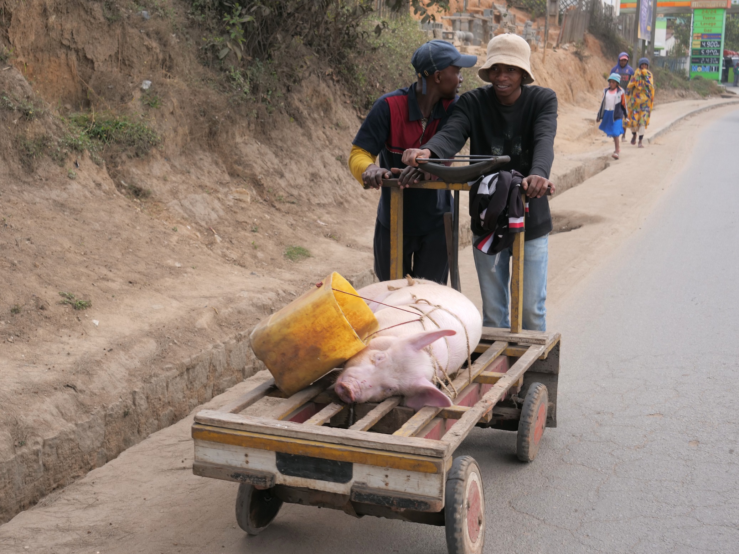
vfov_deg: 26.1
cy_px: 277
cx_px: 370
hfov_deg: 34.3
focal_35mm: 56
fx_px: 1196
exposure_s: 1/125
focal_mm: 28
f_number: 4.5
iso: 100
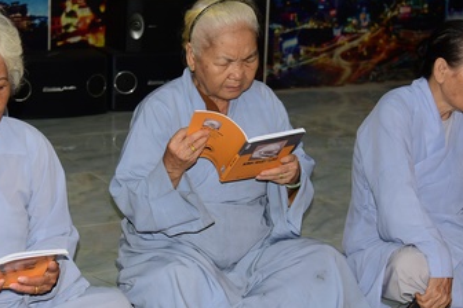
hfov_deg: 22.9
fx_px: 1145
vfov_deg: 15.3
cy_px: 117
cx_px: 209
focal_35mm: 89
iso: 320
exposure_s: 1/60
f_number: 4
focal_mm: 46
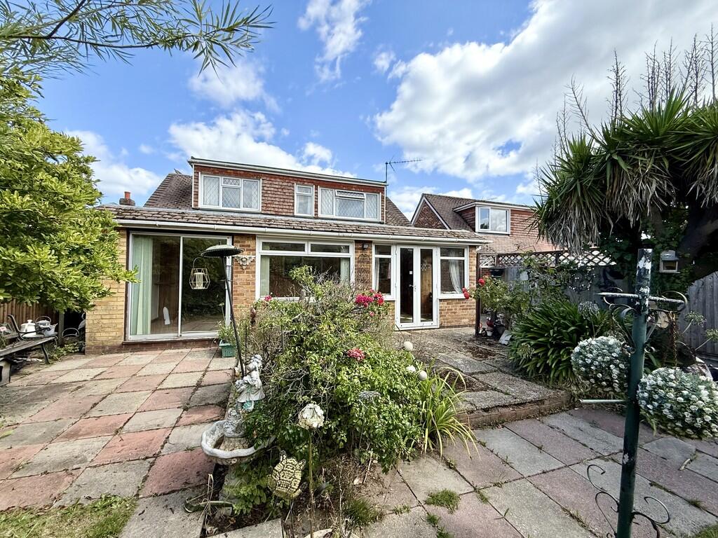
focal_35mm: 14
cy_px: 269
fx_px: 290
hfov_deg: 102.1
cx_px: 359
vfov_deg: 85.7
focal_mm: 2.22
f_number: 2.2
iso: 64
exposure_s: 1/1464
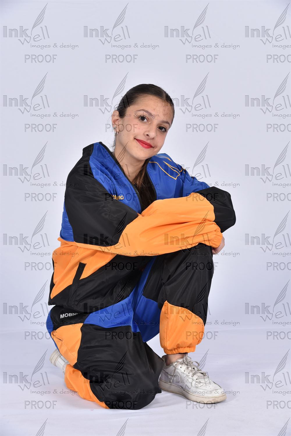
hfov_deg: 20.6
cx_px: 146
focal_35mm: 66
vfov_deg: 30.5
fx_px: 799
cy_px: 218
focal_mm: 66
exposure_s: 1/160
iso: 250
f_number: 7.1
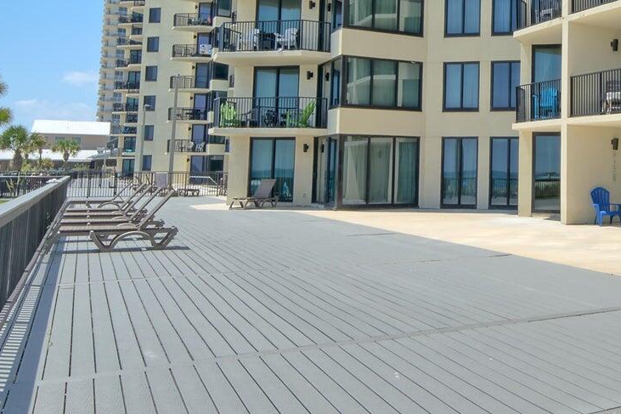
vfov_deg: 31.4
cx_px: 547
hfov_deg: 42.9
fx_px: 724
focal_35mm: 42
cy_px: 109
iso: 200
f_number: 19
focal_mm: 20
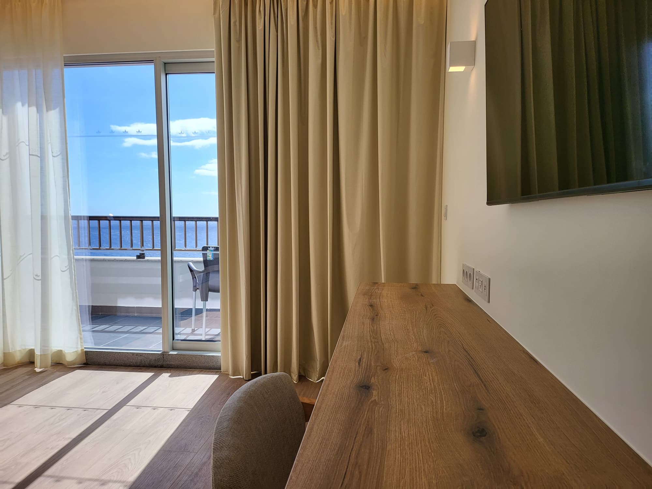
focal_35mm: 24
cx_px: 326
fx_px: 452
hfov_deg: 71.6
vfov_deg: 56.8
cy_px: 244
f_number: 1.8
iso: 40
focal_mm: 5
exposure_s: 1/978
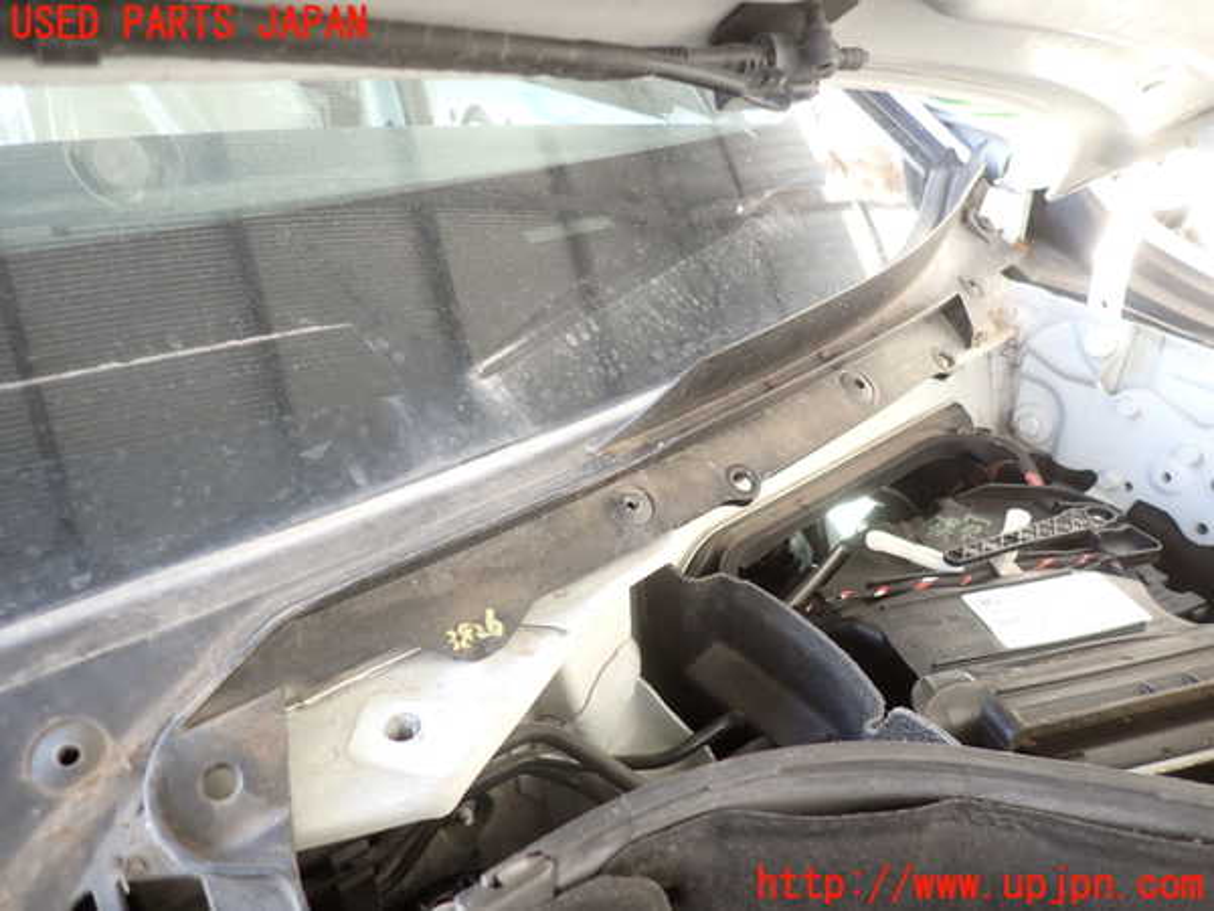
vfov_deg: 54.9
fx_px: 877
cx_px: 607
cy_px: 456
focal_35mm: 25
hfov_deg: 69.4
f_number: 2
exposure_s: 1/60
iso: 125
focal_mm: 4.5
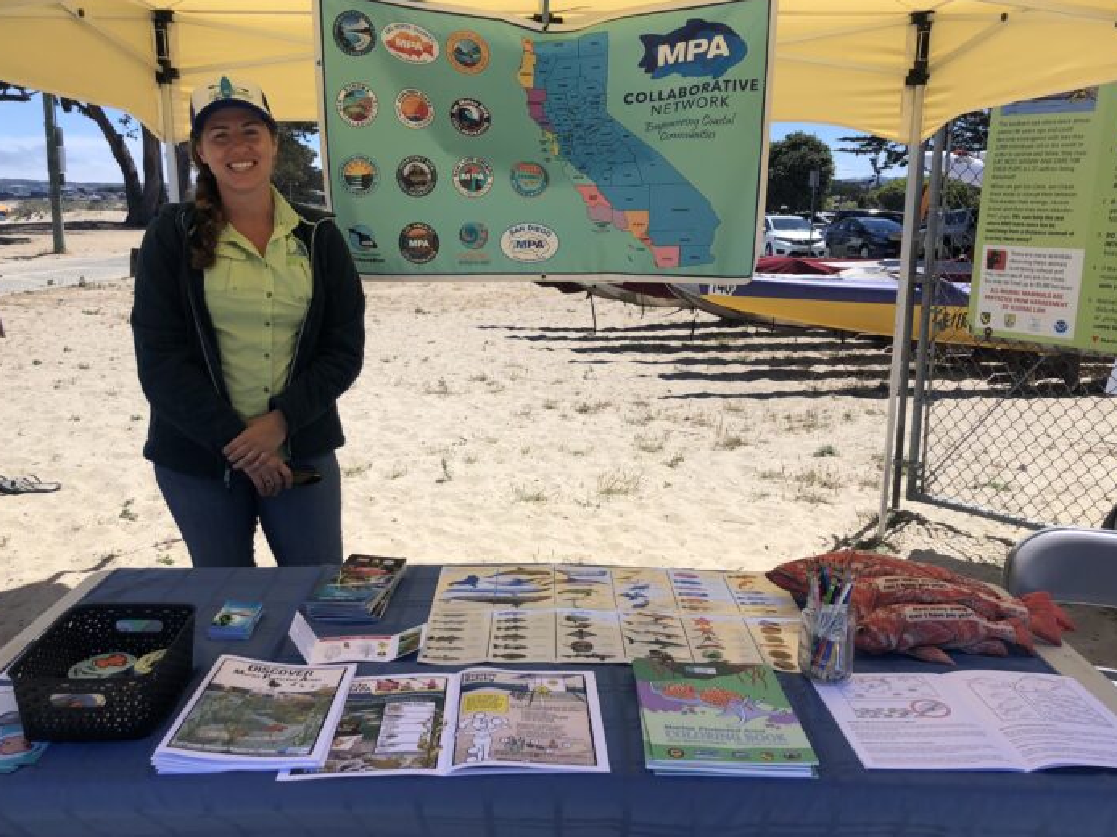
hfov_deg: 58.4
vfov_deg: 45.4
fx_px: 1000
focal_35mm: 31
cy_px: 438
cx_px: 546
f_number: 1.8
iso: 20
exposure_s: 1/2114
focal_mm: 3.99
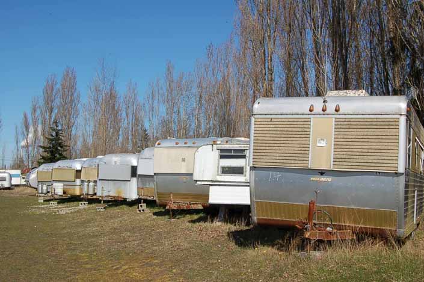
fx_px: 494
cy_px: 141
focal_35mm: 42
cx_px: 212
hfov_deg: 46.4
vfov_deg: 31.8
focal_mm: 28
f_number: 25
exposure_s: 1/60
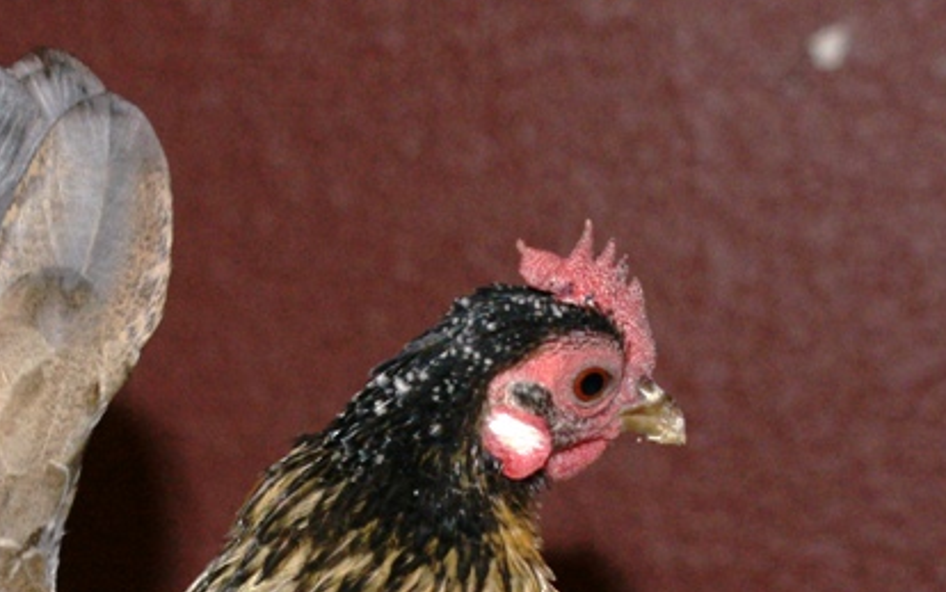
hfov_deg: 12.3
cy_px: 673
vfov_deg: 7.7
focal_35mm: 170
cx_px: 347
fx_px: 4391
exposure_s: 1/60
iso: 800
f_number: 5.6
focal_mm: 45
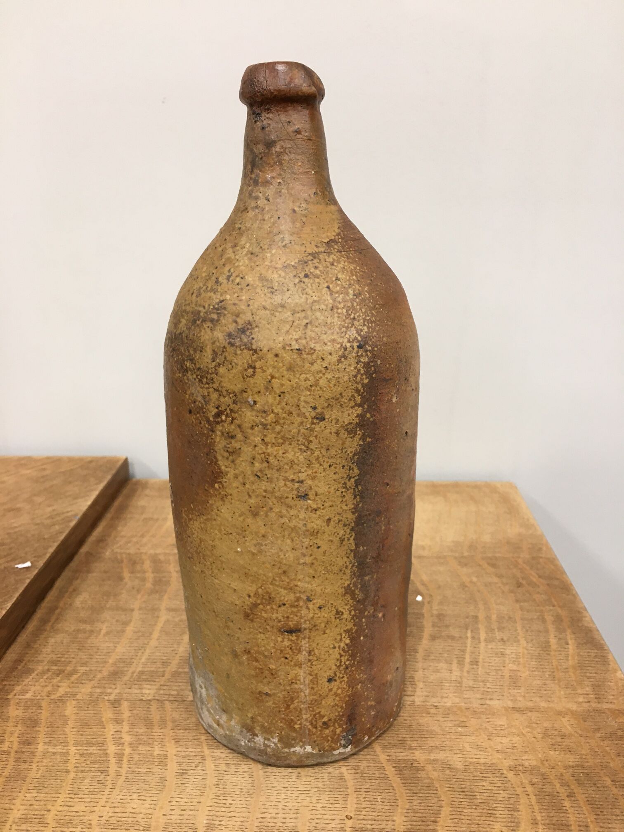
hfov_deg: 48.2
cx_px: 312
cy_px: 416
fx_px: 697
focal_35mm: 29
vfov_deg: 61.7
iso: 100
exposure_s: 1/33
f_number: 2.2
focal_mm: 4.15
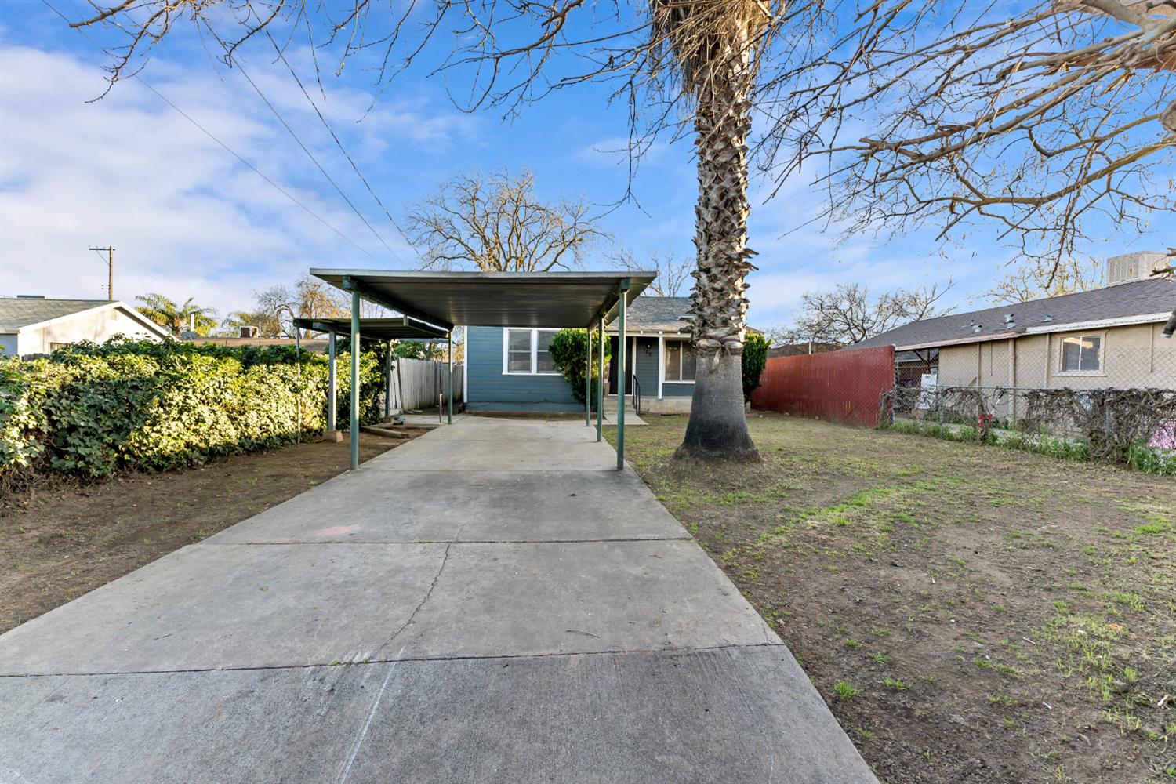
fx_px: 457
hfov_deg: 104.3
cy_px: 392
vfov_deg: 81.2
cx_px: 588
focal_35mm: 14
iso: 80
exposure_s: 1/100
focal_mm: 14
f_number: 5.6
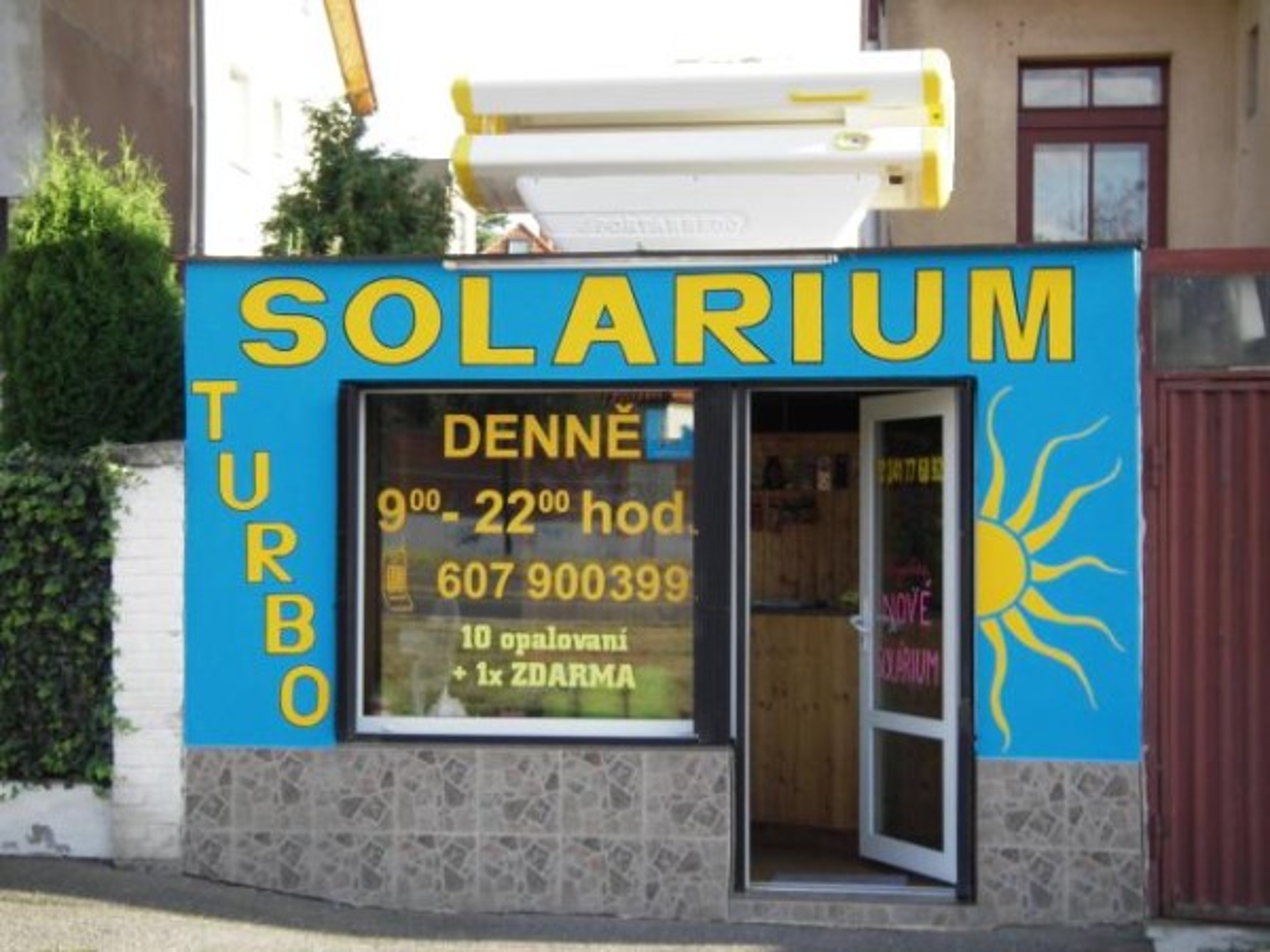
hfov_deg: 30.7
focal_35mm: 63
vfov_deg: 23.3
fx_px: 2311
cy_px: 476
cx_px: 635
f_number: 3.7
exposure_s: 1/100
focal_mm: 10.5
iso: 50
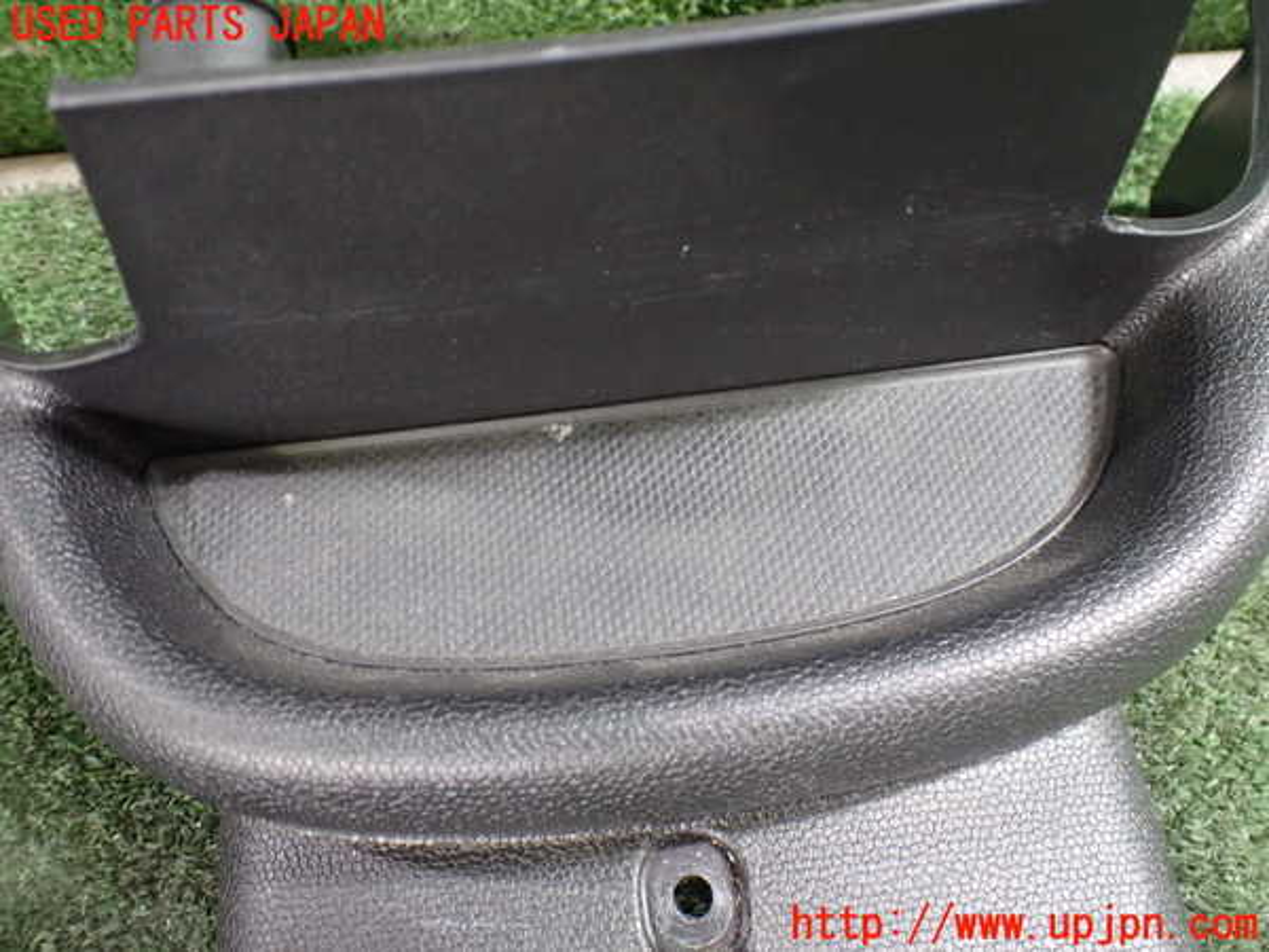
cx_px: 634
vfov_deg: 46.8
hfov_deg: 60.0
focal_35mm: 30
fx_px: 1100
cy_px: 476
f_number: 2.3
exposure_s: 1/30
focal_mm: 5.4
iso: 1000
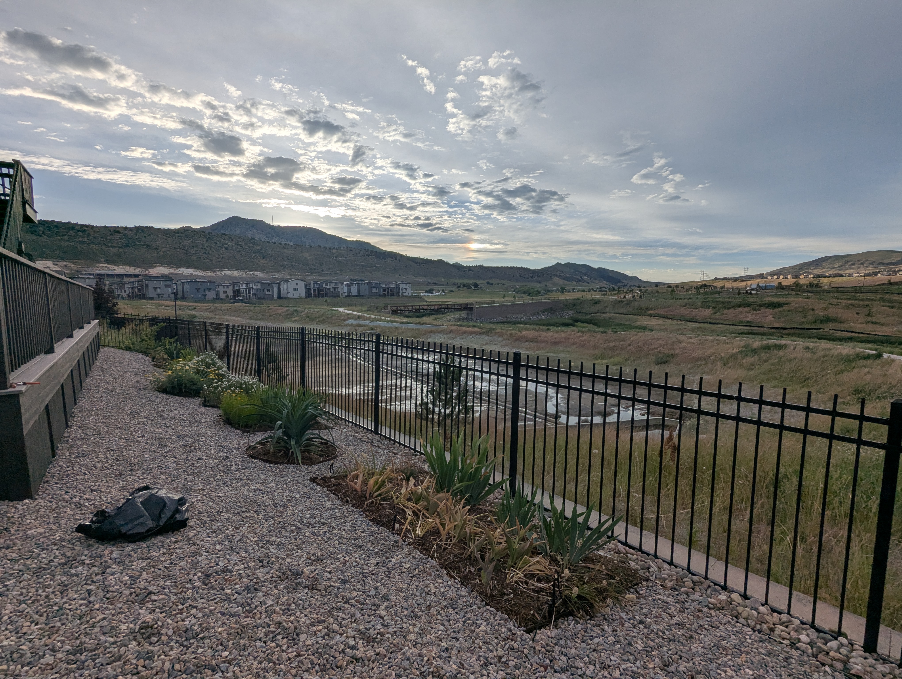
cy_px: 340
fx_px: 418
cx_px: 451
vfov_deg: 78.2
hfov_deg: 94.4
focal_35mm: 16
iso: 41
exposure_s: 1/2653
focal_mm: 2.35
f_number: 2.2
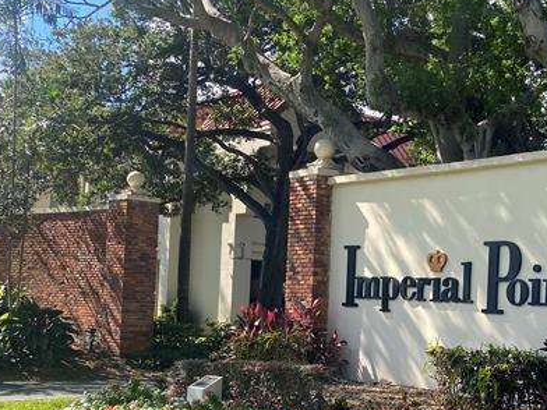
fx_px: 838
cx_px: 473
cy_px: 286
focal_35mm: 53
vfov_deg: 27.3
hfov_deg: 34.5
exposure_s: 1/919
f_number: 1.8
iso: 32
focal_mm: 4.25
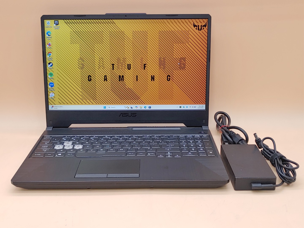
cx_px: 152
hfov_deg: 41.2
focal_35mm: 46
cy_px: 114
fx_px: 404
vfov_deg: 31.5
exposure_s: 1/60
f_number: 1.8
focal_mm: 4.36
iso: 50
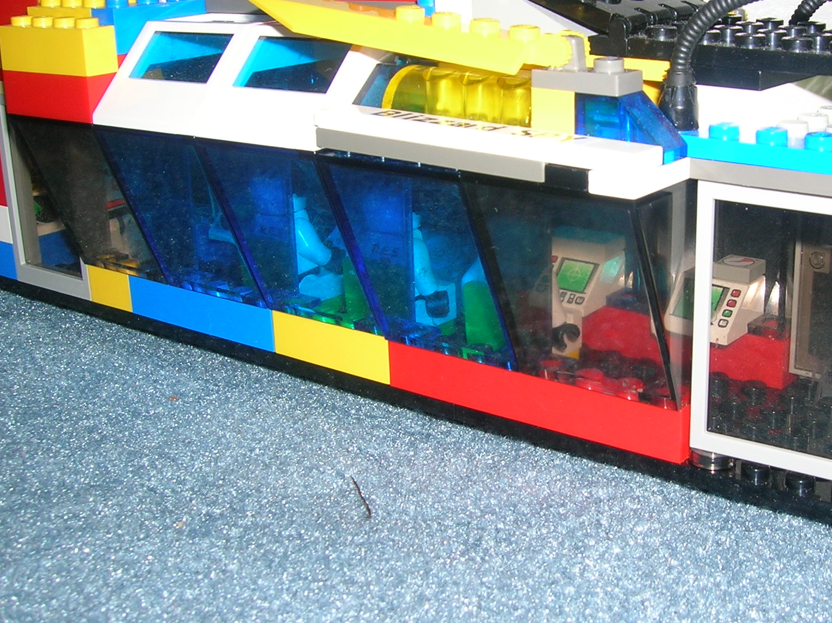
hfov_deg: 37.2
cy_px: 328
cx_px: 534
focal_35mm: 51
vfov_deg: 28.5
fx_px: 1225
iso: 50
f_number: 4.9
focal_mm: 5.7
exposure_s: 1/60.1
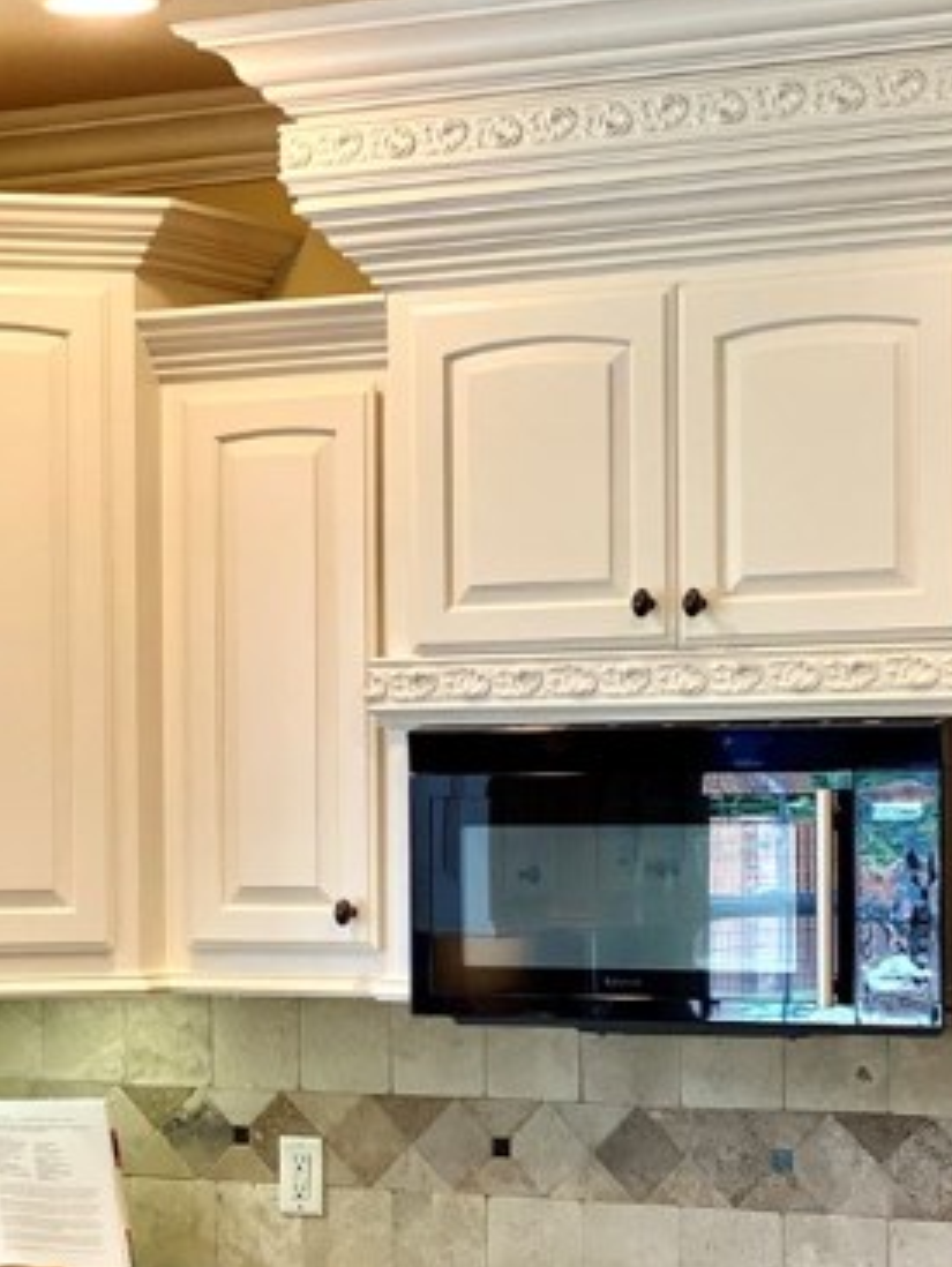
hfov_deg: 13.5
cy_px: 834
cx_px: 104
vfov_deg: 18.0
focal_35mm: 109
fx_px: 3992
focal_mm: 6
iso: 100
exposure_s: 1/120
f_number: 2
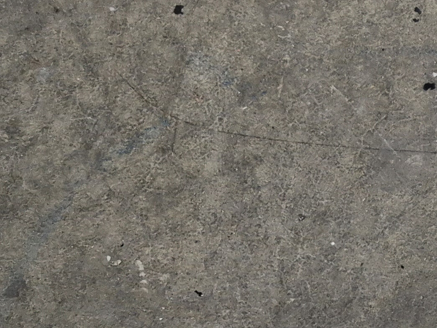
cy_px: 19
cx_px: 810
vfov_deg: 16.5
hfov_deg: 17.5
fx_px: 1111
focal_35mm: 88
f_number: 1.8
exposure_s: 1/120
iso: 250
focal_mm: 5.4
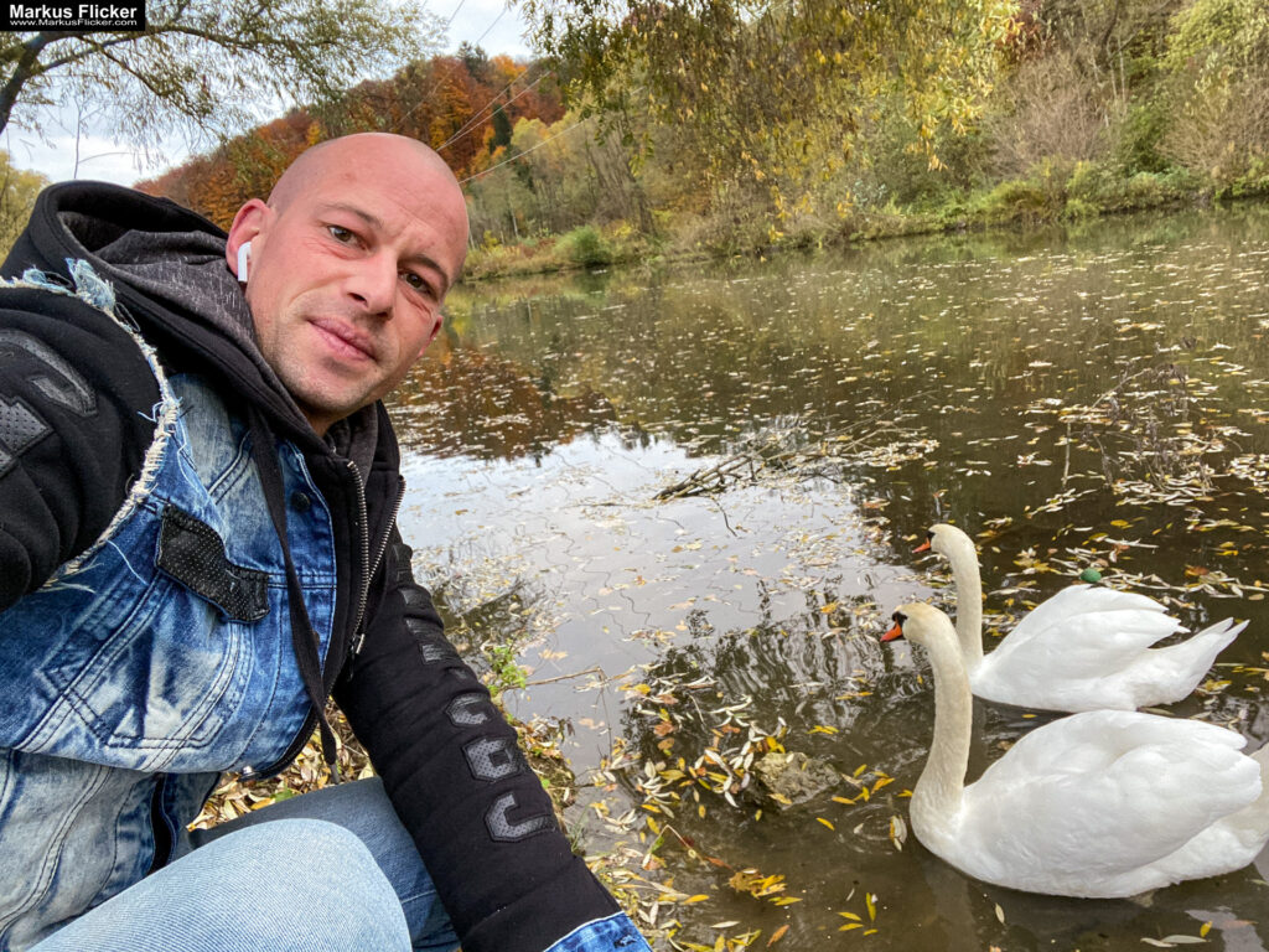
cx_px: 634
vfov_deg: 58.9
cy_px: 476
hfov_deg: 73.9
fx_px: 843
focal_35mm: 23
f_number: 2.2
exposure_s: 1/60
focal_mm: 2.71
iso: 125
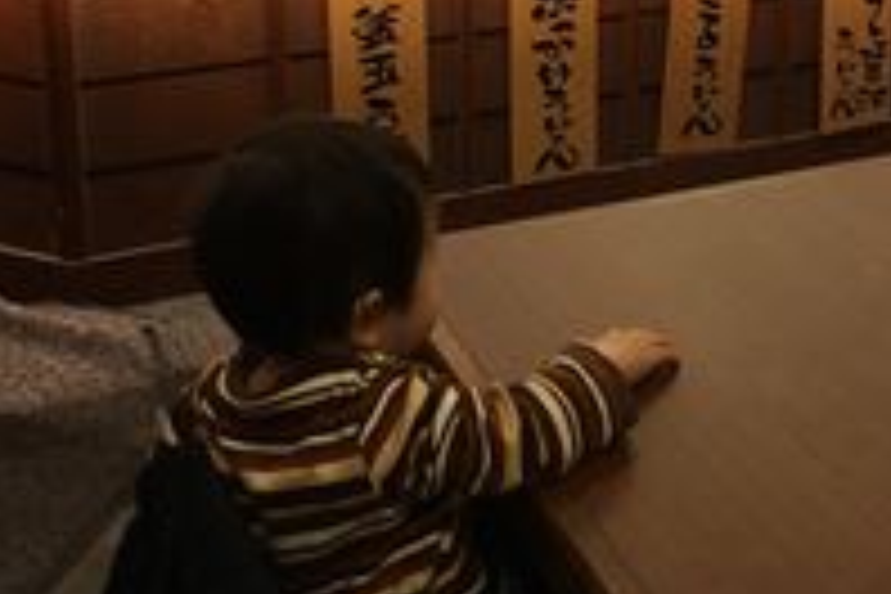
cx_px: 594
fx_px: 1510
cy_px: -45
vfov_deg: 21.2
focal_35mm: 61
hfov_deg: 32.6
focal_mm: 4.15
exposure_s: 1/40
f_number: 2.2
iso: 25
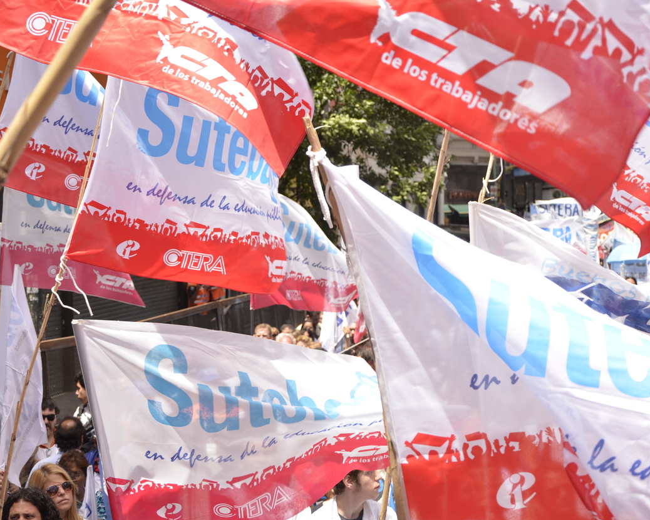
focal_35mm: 52
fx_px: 1000
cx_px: 351
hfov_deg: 36.0
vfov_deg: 29.1
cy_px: 256
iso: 100
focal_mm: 30
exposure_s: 1/250
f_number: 5
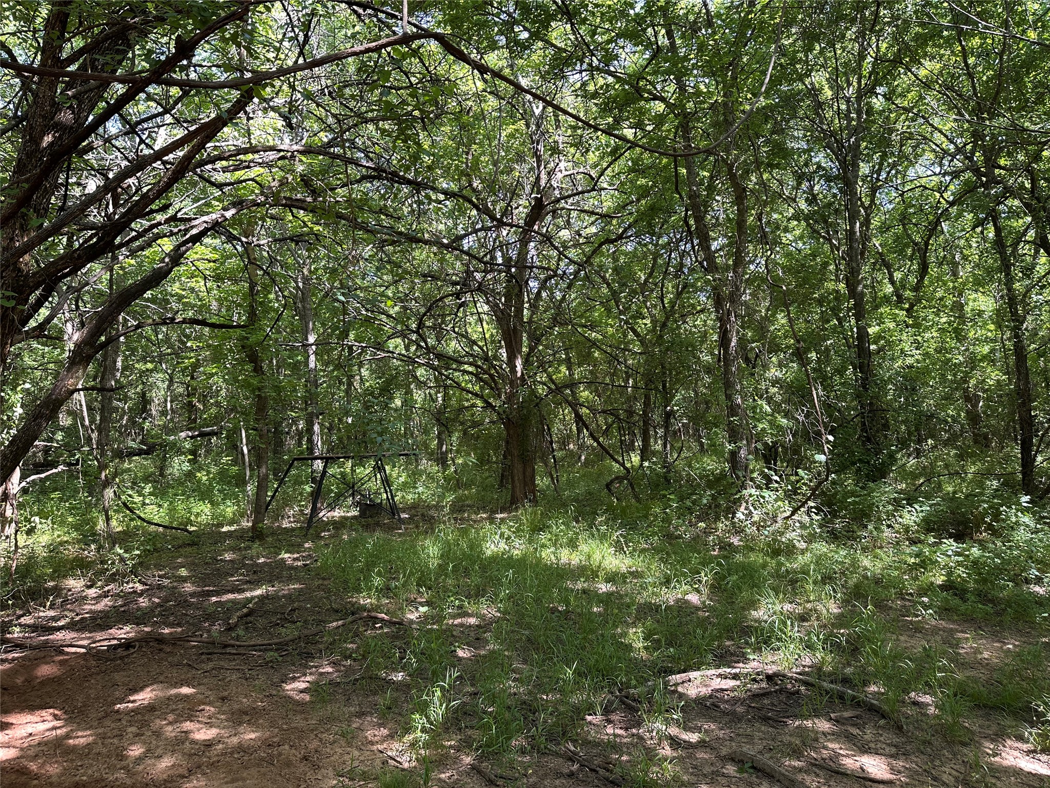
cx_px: 525
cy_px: 394
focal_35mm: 24
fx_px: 728
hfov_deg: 71.6
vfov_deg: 56.8
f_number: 1.78
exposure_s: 1/121
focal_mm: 6.86
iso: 64
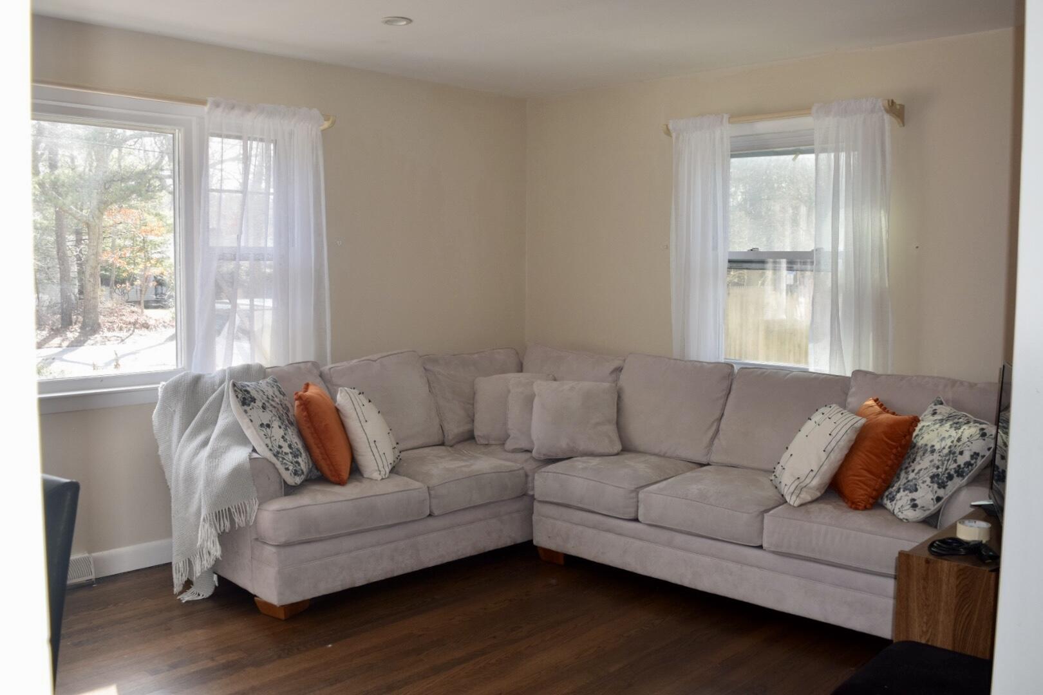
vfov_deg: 40.0
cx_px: 522
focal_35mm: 33
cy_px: 348
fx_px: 956
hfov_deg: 57.2
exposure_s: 1/125
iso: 450
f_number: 5.6
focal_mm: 22
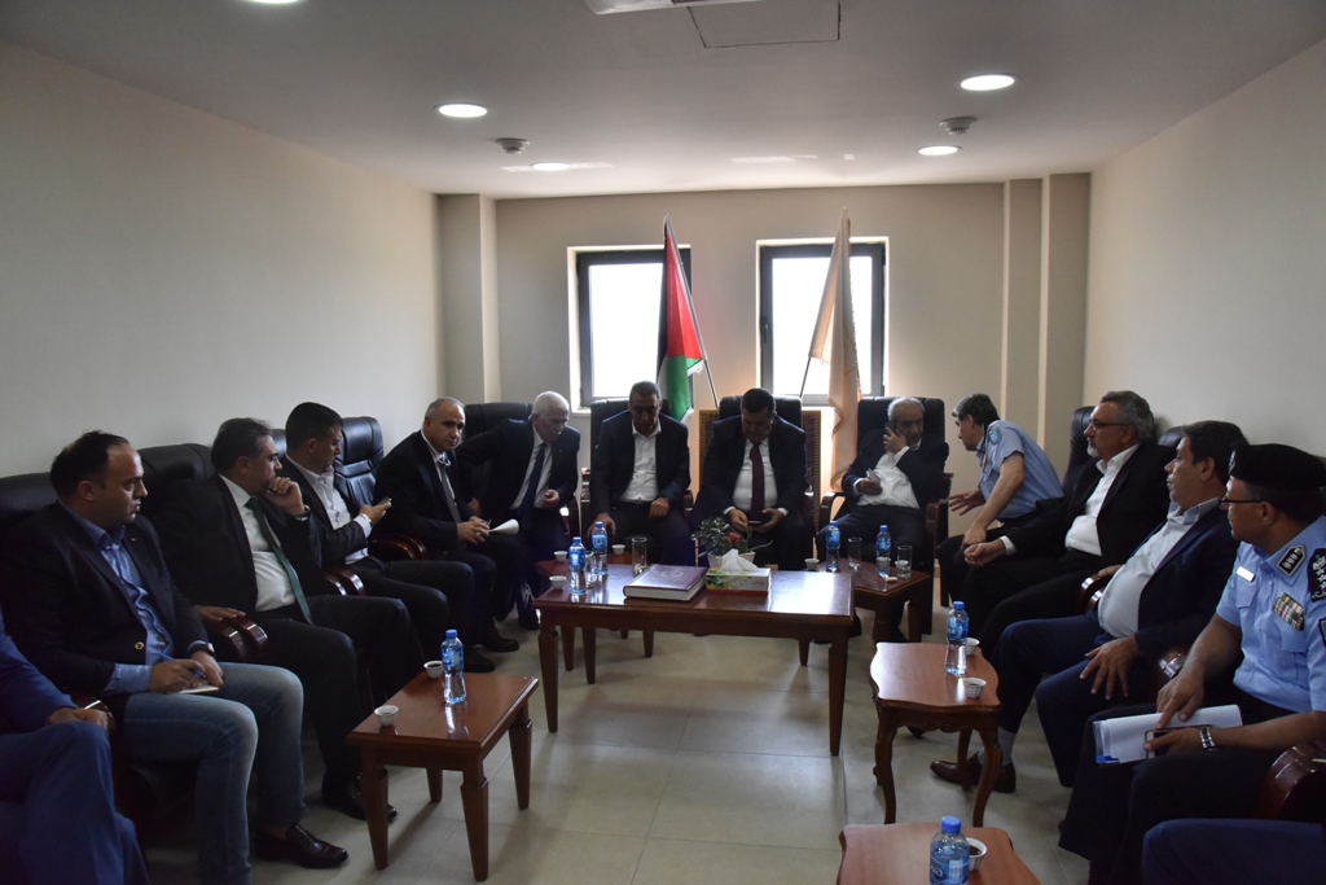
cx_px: 663
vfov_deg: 53.1
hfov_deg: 73.7
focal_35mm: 24
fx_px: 884
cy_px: 442
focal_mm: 24
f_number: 10
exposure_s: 1/400
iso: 3200
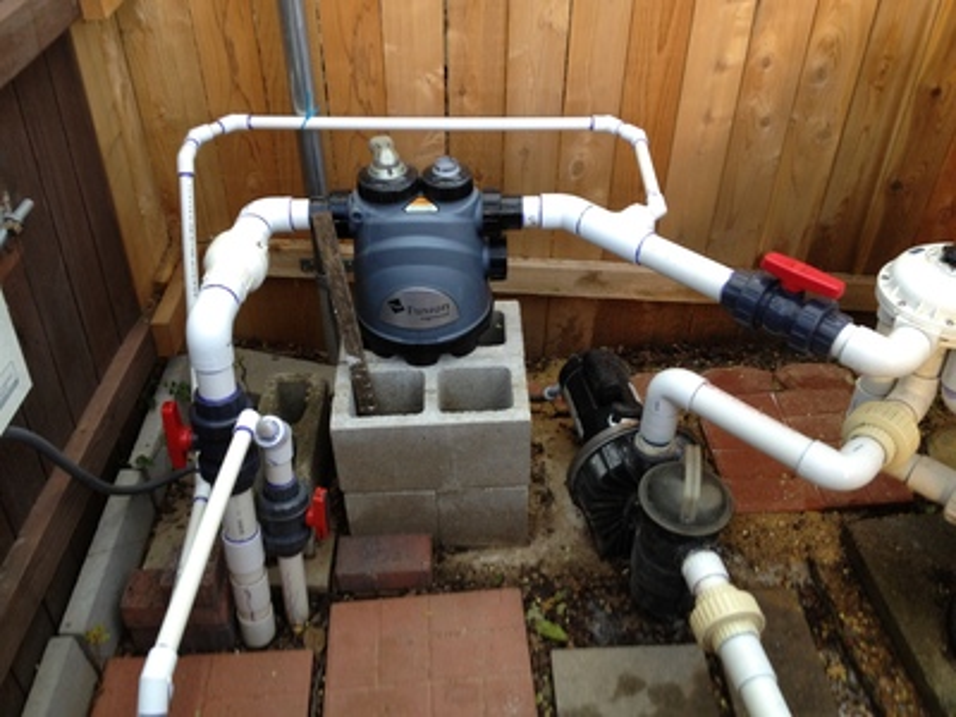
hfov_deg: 52.6
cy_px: 358
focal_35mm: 35
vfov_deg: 40.7
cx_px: 478
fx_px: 967
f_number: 2.4
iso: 64
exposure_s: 1/24
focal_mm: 4.28
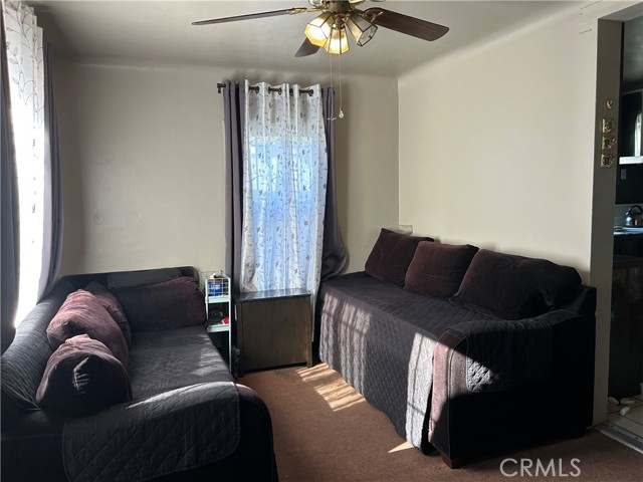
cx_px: 322
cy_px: 241
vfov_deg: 53.1
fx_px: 483
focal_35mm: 26
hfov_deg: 67.3
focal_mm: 5.7
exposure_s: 1/120
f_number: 1.5
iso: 64
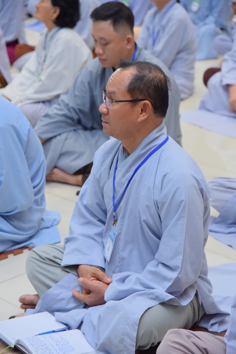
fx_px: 964
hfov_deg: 14.0
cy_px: 177
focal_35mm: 98
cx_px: 118
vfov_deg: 20.8
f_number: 5.6
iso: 1250
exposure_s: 1/100
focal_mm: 98
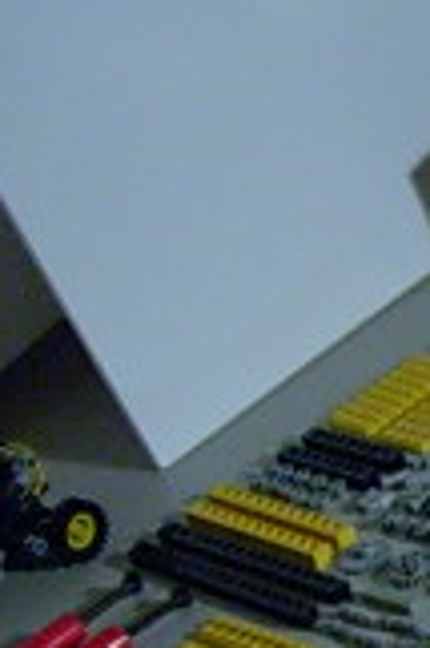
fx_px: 2819
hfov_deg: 8.1
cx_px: 1013
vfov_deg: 12.8
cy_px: 749
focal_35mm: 157
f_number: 2.8
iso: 400
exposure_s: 1/166
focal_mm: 7.8
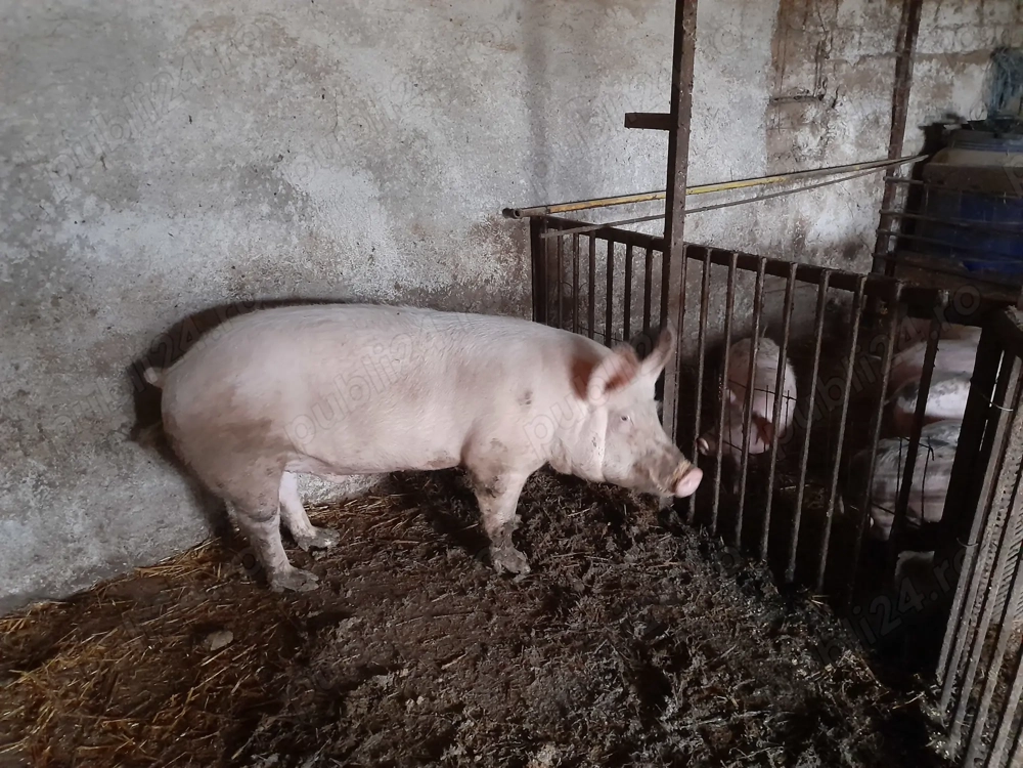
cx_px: 512
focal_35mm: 25
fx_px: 739
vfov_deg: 54.9
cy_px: 384
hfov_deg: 69.4
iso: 800
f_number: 2
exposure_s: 1/10
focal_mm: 4.6
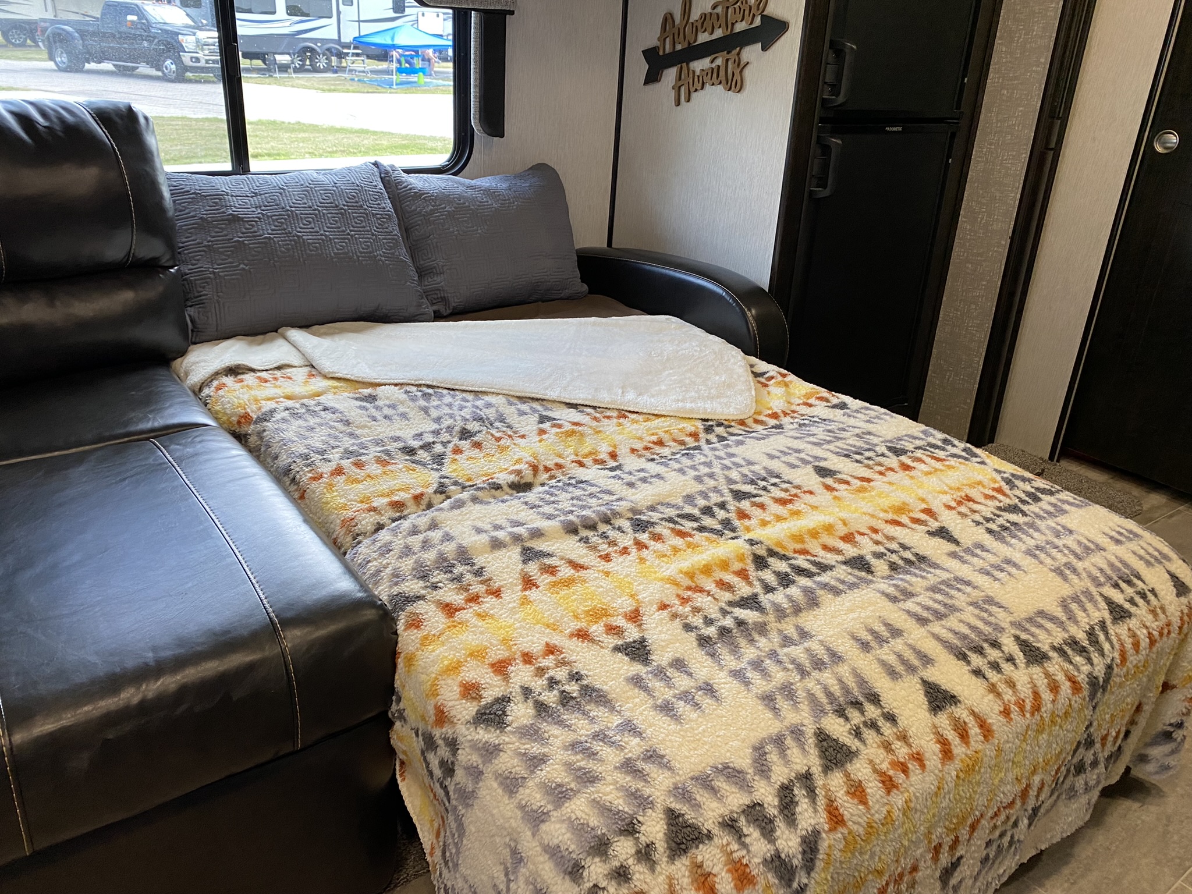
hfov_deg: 67.3
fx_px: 895
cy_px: 447
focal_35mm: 26
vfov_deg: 53.1
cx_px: 596
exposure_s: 1/70
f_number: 1.8
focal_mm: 4.25
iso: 125
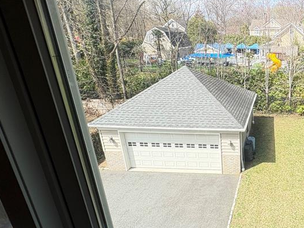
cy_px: 115
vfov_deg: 51.3
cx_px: 271
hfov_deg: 56.7
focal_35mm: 27
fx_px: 237
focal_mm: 2.22
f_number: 2.2
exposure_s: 1/428
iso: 64
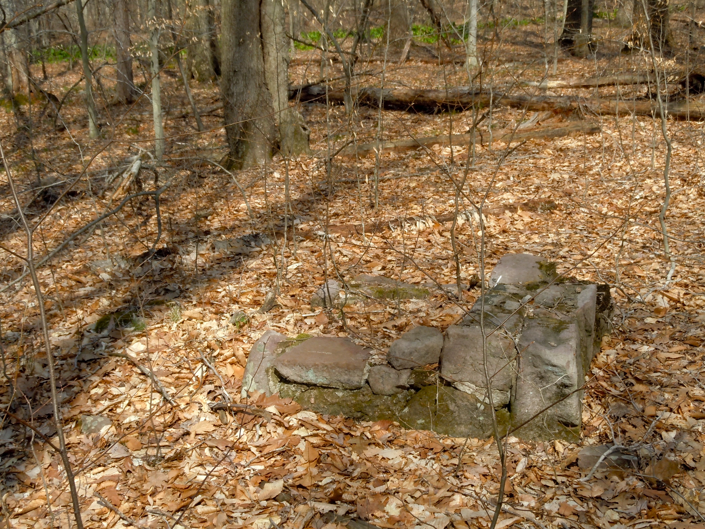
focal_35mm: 54
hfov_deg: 35.5
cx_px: 352
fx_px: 1100
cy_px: 264
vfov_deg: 27.0
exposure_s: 1/400
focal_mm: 9.6
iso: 100
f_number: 4.9
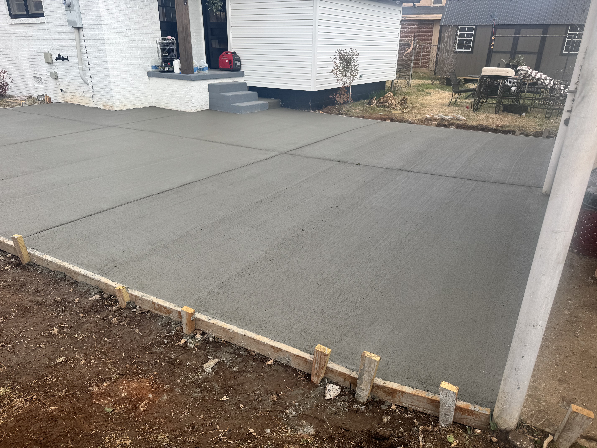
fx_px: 414
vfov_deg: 56.8
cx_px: 298
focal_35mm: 24
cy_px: 224
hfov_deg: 71.6
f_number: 1.78
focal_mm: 6.76
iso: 80
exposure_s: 1/609
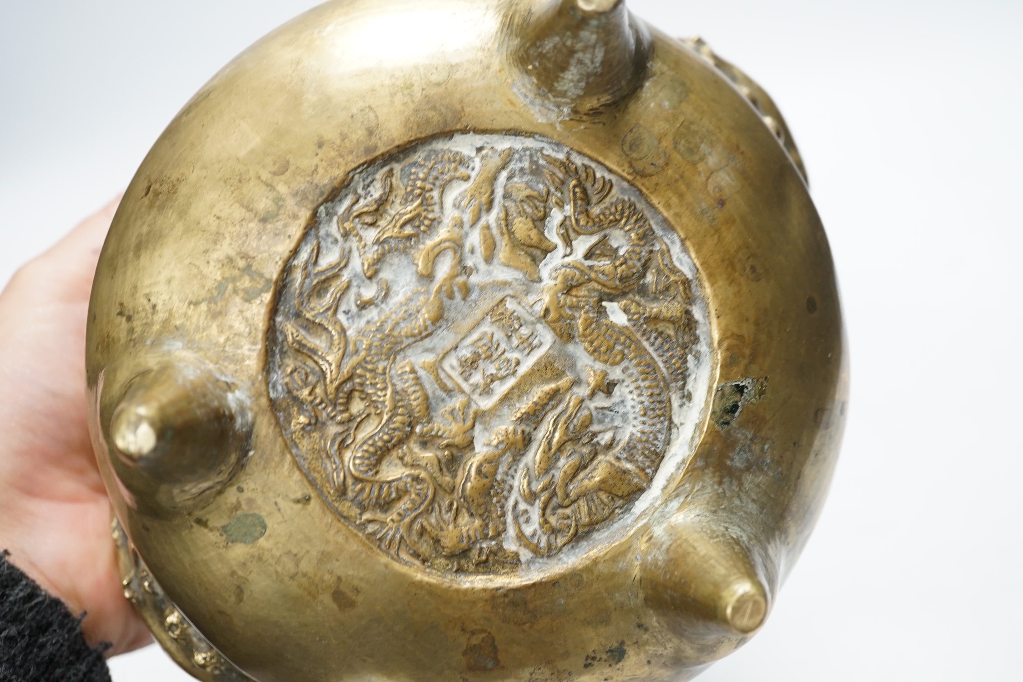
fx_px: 1279
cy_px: 341
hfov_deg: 43.6
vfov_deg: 29.9
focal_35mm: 45
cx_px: 512
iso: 500
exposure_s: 1/60
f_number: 3.5
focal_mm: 30
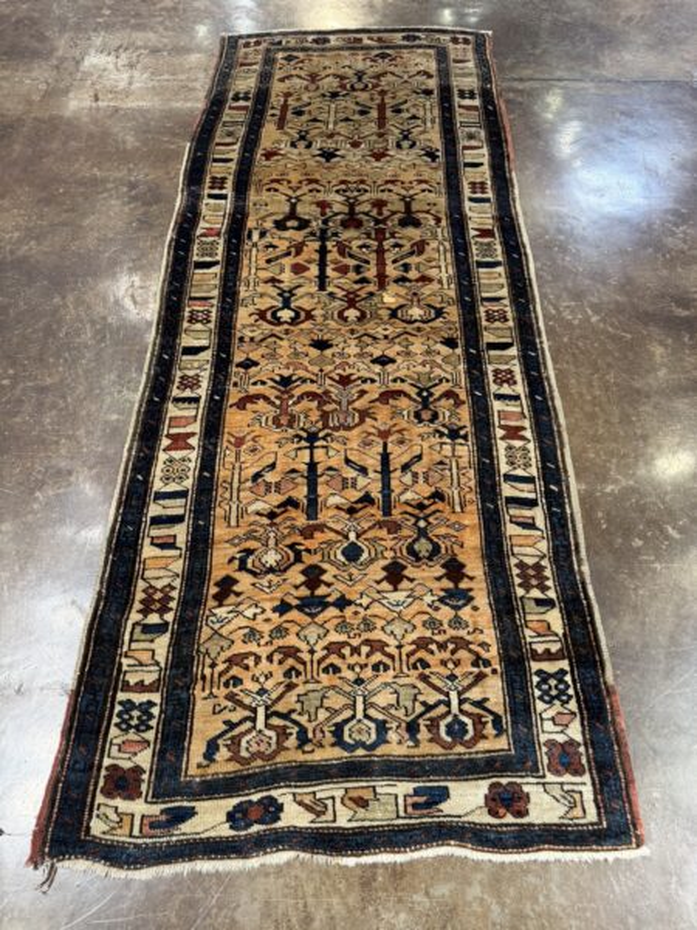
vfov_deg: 71.6
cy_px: 465
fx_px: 644
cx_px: 348
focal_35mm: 24
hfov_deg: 56.8
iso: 160
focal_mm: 6.76
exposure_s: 1/60
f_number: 1.78
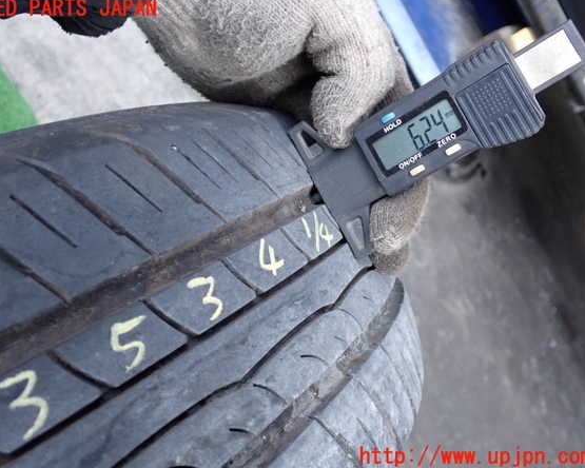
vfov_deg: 39.2
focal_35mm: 38
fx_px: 658
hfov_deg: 47.9
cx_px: 281
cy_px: 233
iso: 320
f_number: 2.5
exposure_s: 1/125
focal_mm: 6.37
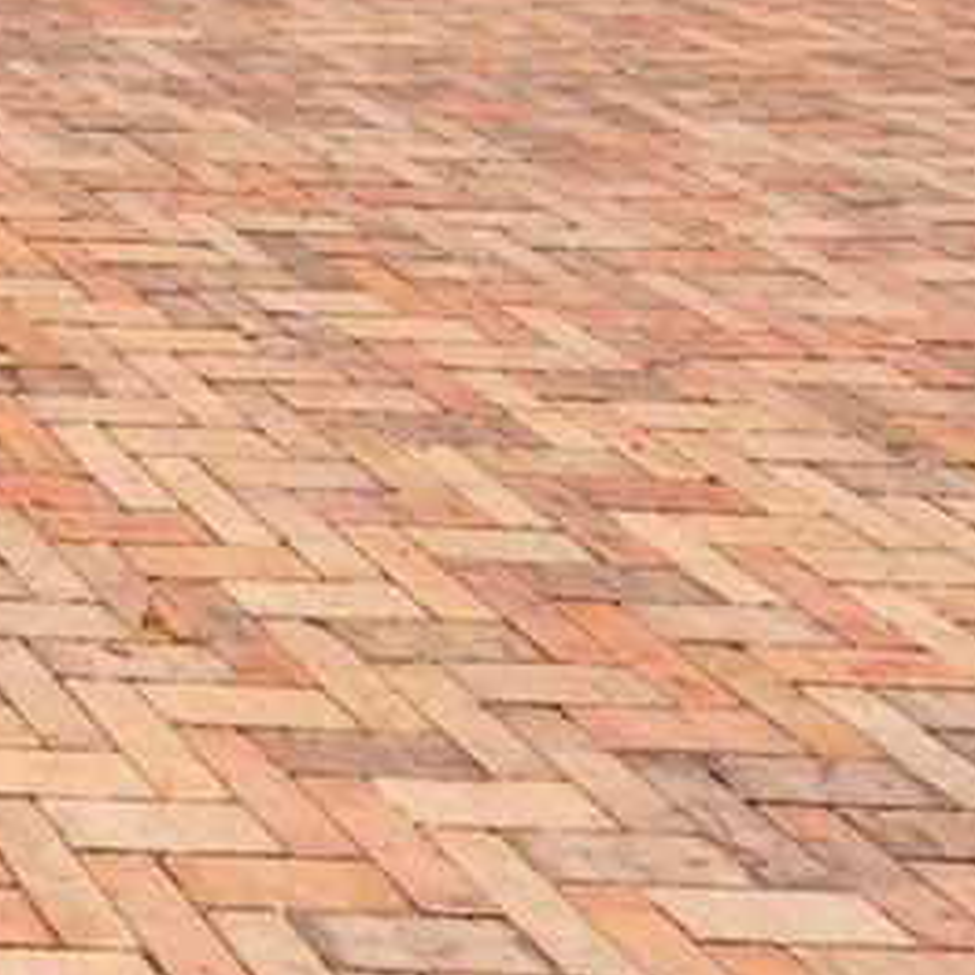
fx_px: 2294
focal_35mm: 72
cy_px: -733
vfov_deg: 18.9
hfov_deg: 16.0
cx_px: -1182
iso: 160
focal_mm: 14
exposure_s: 1/250
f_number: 11
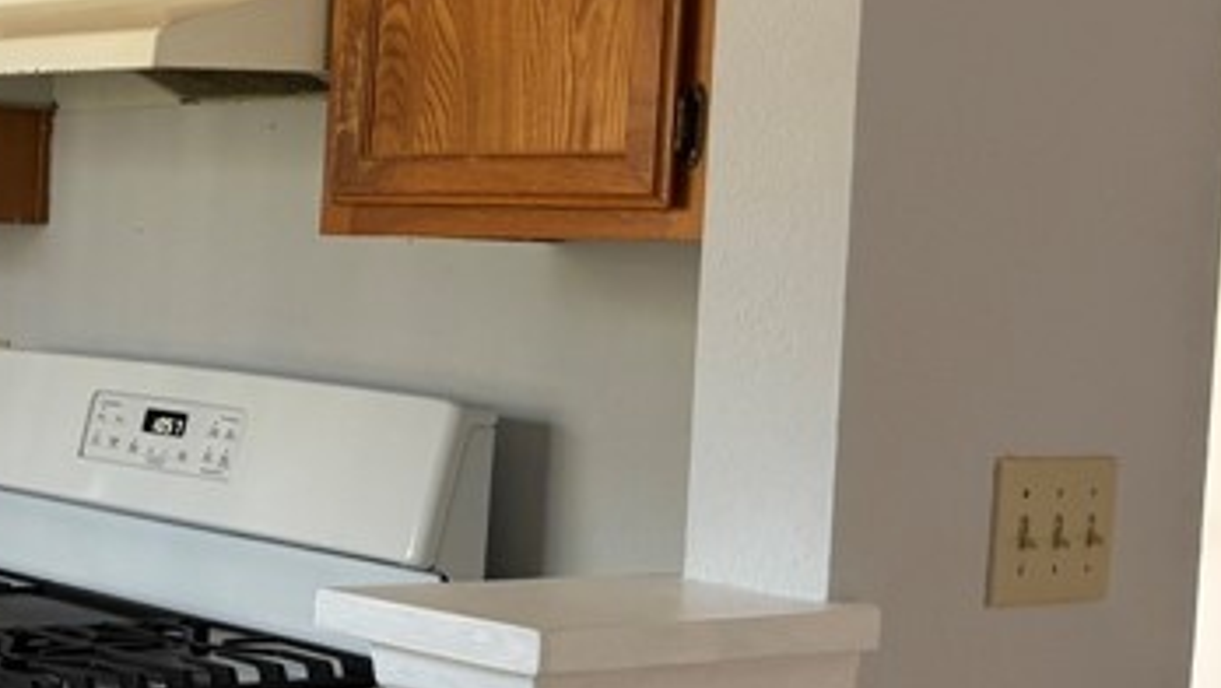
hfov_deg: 24.3
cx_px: -333
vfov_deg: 15.7
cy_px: 358
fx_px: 2494
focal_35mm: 77
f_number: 1.78
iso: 125
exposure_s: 1/136
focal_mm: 6.76
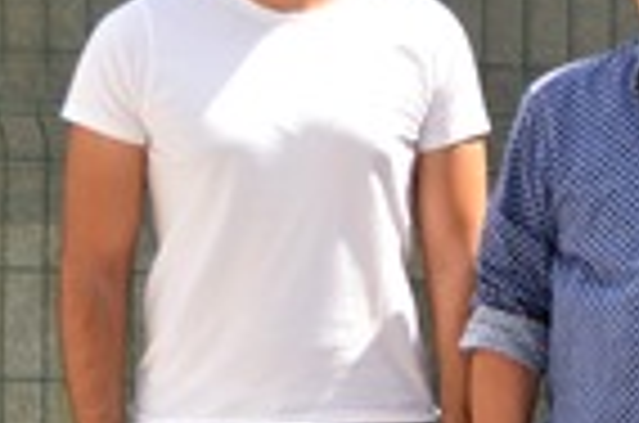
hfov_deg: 5.9
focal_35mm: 337
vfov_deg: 4.1
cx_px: 1413
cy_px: 315
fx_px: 5968
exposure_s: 1/125
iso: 100
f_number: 5.6
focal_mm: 50
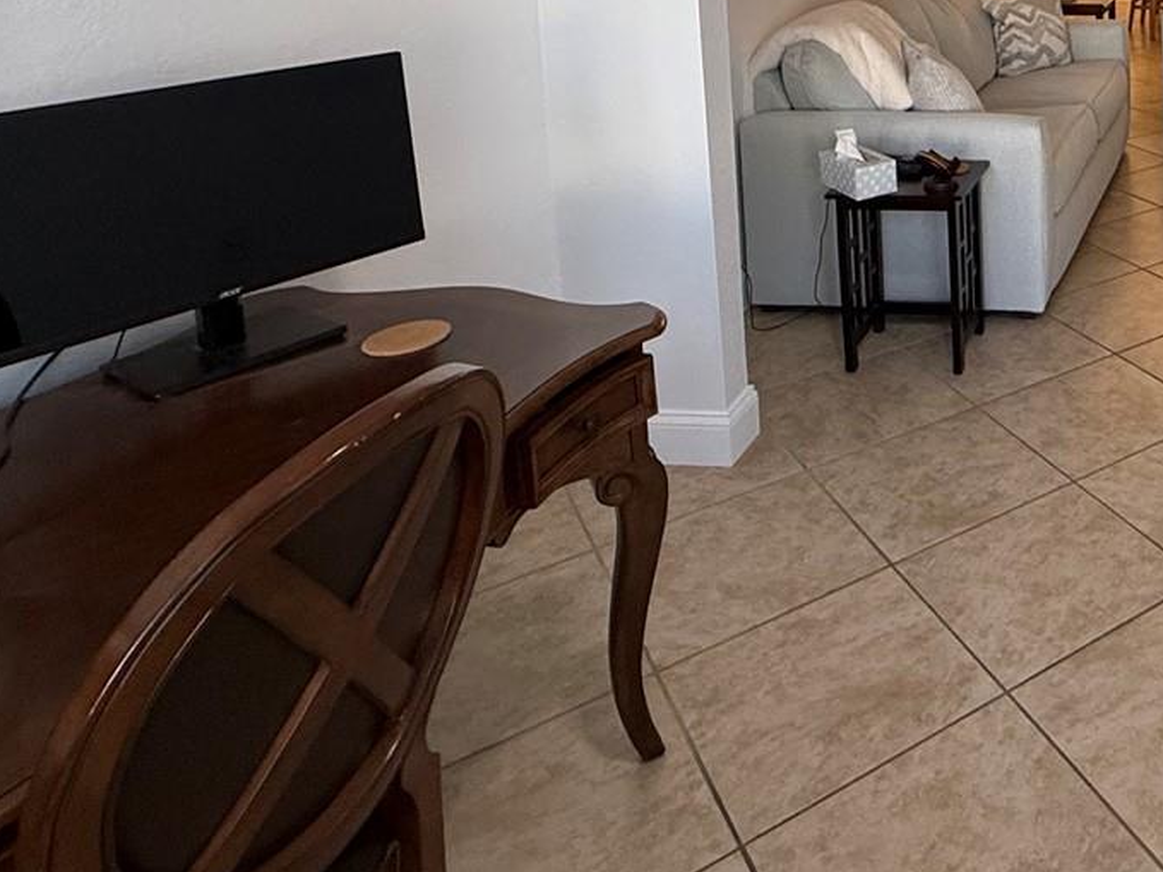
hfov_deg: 45.5
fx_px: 1109
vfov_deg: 37.9
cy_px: -14
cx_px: 1196
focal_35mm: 33
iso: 200
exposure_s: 1/120
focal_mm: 2.22
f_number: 2.2
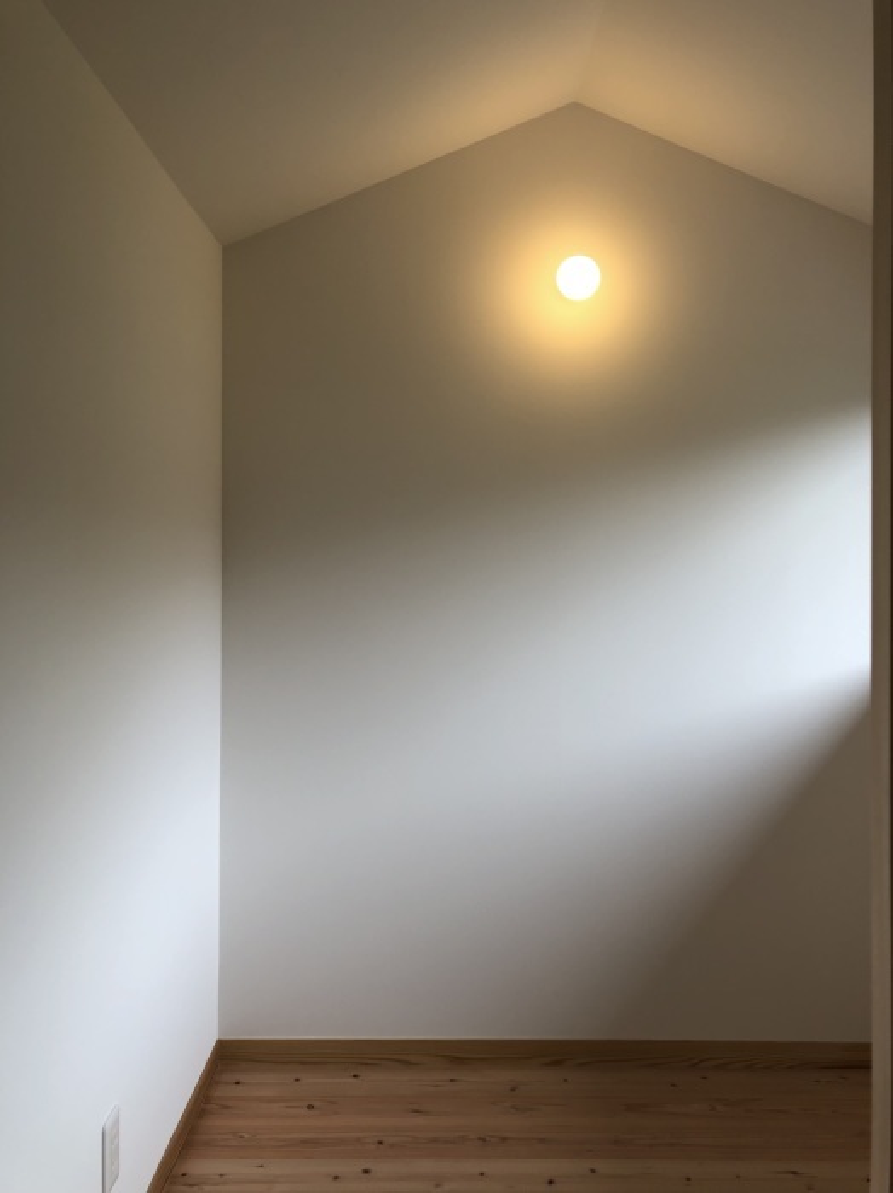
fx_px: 964
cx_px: 446
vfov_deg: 63.5
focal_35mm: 28
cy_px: 596
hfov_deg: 49.7
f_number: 1.8
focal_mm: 3.99
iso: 20
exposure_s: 1/141
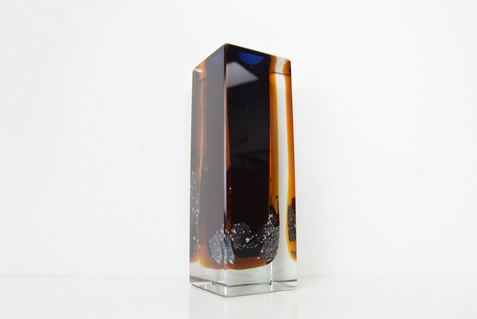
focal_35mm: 30
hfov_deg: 61.9
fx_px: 398
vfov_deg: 43.7
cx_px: 238
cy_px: 160
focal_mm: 20
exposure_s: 1/160
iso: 1600
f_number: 6.3
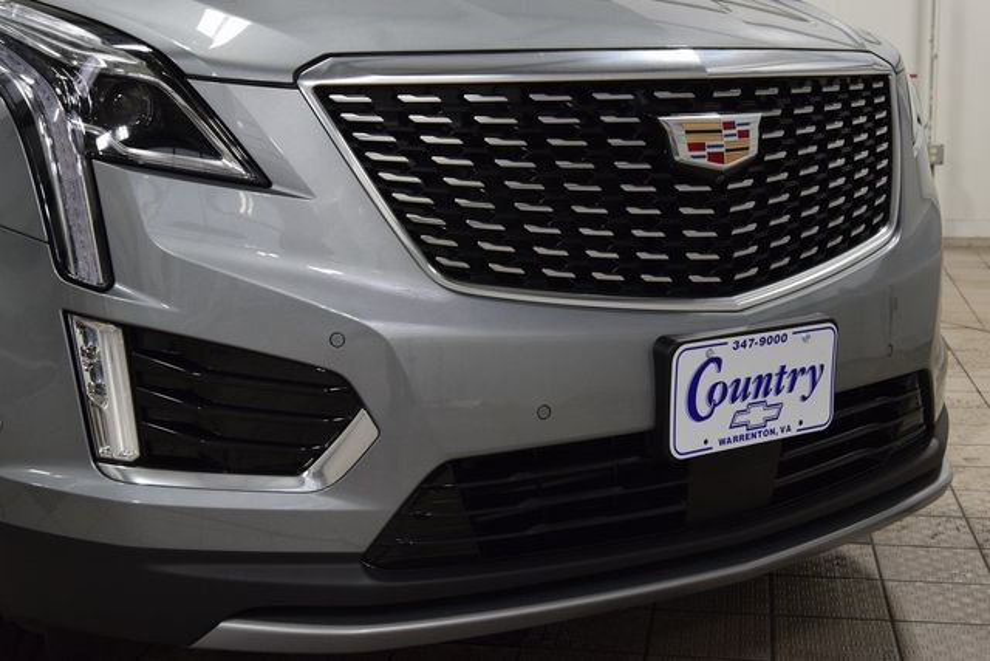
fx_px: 1444
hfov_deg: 37.8
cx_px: 495
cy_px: 330
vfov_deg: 25.8
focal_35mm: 52
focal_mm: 35
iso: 1600
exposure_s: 1/60
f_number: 7.1
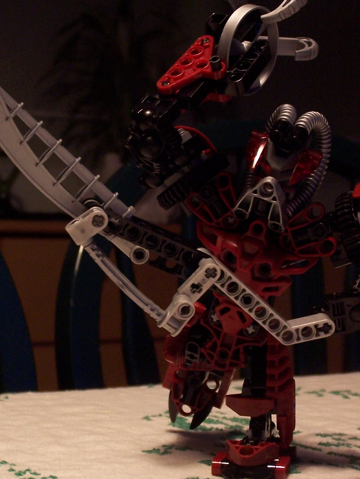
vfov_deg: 21.1
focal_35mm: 93
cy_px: 219
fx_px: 1289
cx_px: 188
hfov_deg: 15.9
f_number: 3.2
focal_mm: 11.5
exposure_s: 1/8
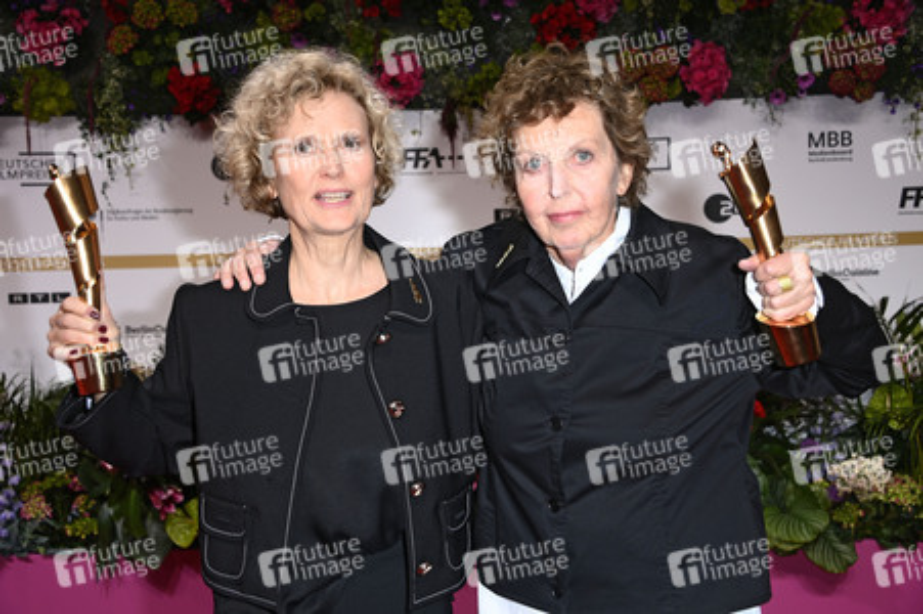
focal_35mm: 50
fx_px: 1281
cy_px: 307
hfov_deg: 39.6
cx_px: 462
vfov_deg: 27.0
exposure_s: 1/200
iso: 500
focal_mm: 50
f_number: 5.6
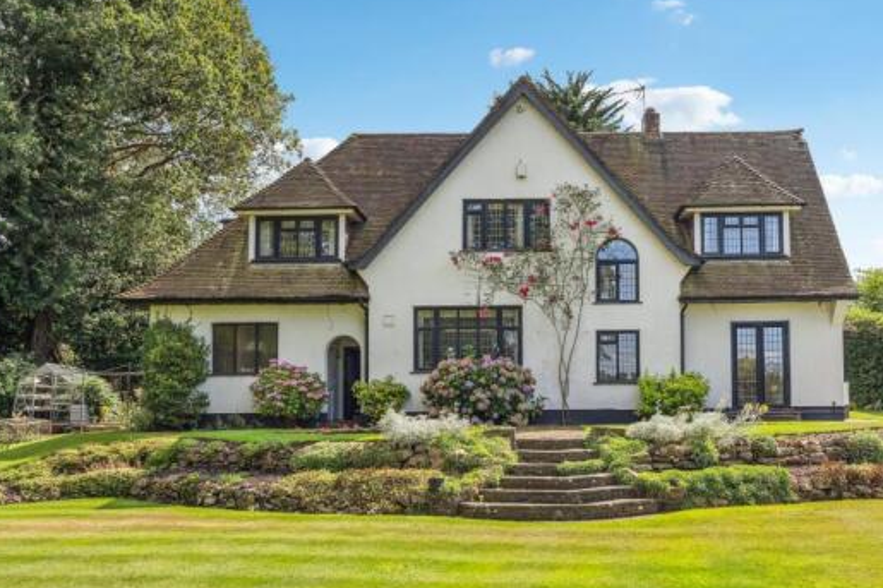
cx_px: 541
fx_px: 699
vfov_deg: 45.6
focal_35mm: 29
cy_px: 294
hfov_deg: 63.8
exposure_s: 1/640
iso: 400
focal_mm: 22.4
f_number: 8
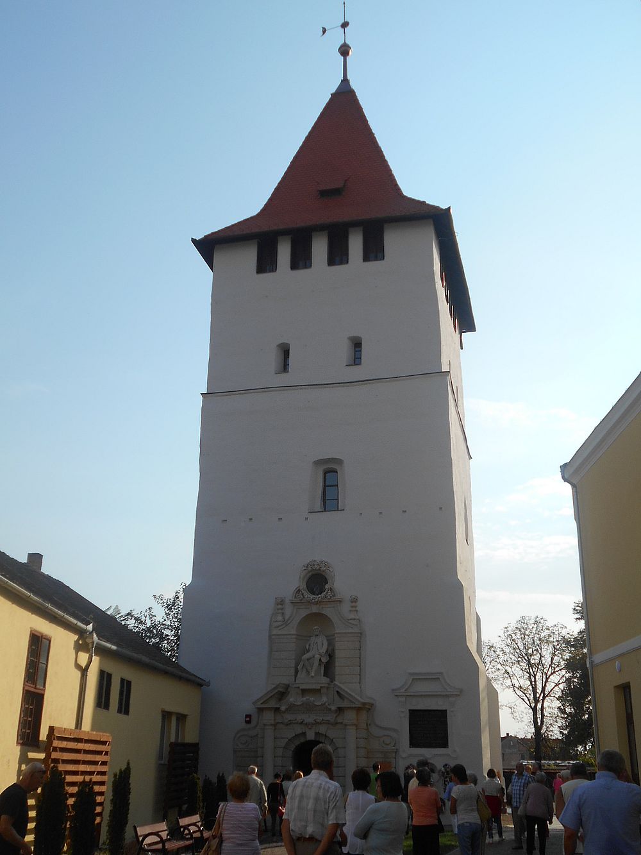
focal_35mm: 39
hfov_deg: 36.8
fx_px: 963
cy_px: 428
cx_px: 320
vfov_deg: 47.9
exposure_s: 1/1250
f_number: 3.9
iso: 80
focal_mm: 6.7
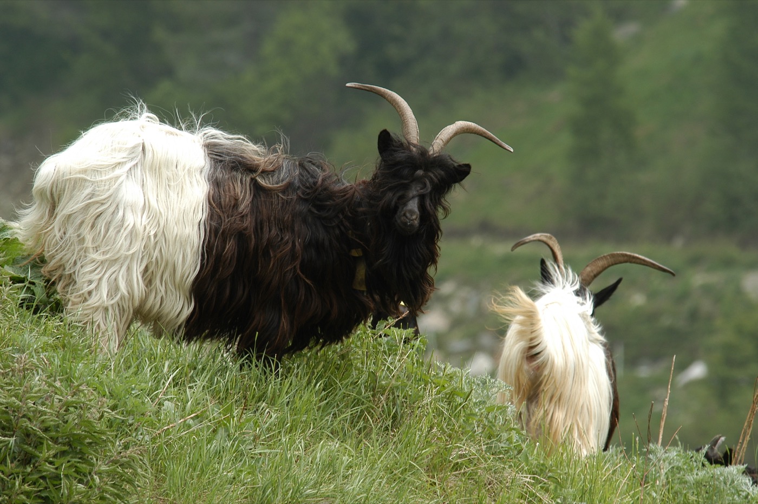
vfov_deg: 2.8
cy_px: 252
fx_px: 10414
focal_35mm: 495
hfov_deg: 4.2
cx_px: 379
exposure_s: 1/160
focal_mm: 330
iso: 200
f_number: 8
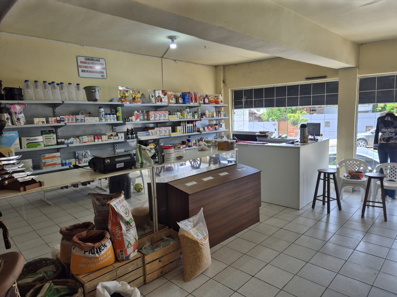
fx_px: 264
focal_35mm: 23
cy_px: 148
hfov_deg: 73.9
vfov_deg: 58.9
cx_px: 198
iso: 25
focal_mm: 5.4
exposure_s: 1/120
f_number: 1.8
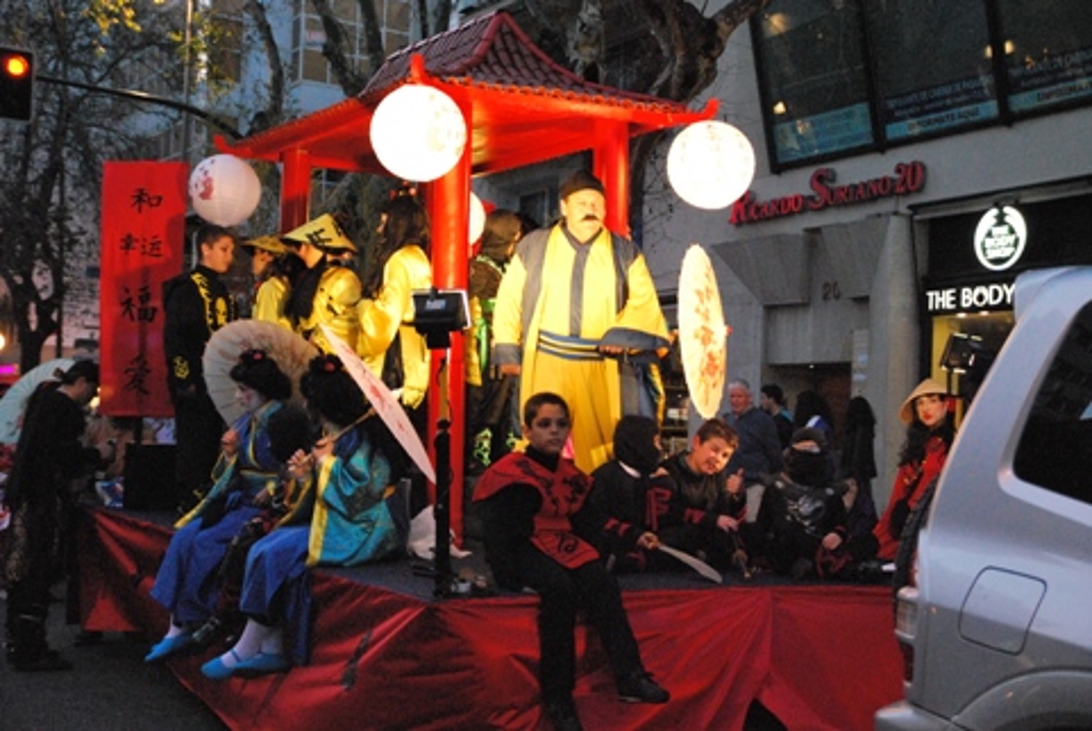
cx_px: 546
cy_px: 366
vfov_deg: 25.8
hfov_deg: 37.8
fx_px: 1594
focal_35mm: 52
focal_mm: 35
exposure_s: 1/250
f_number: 3.5
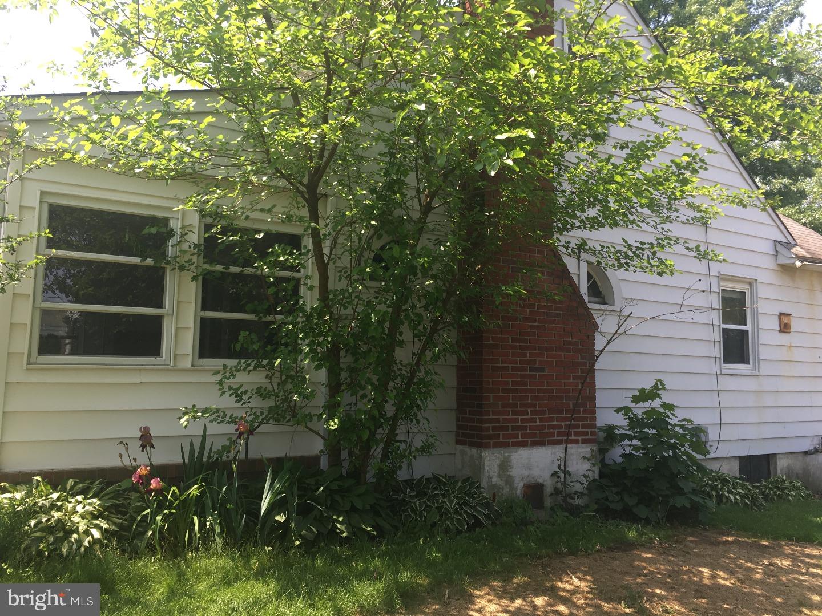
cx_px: 411
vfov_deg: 48.2
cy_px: 308
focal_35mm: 29
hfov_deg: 61.7
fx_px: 689
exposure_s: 1/370
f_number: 2.2
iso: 25
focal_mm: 4.15
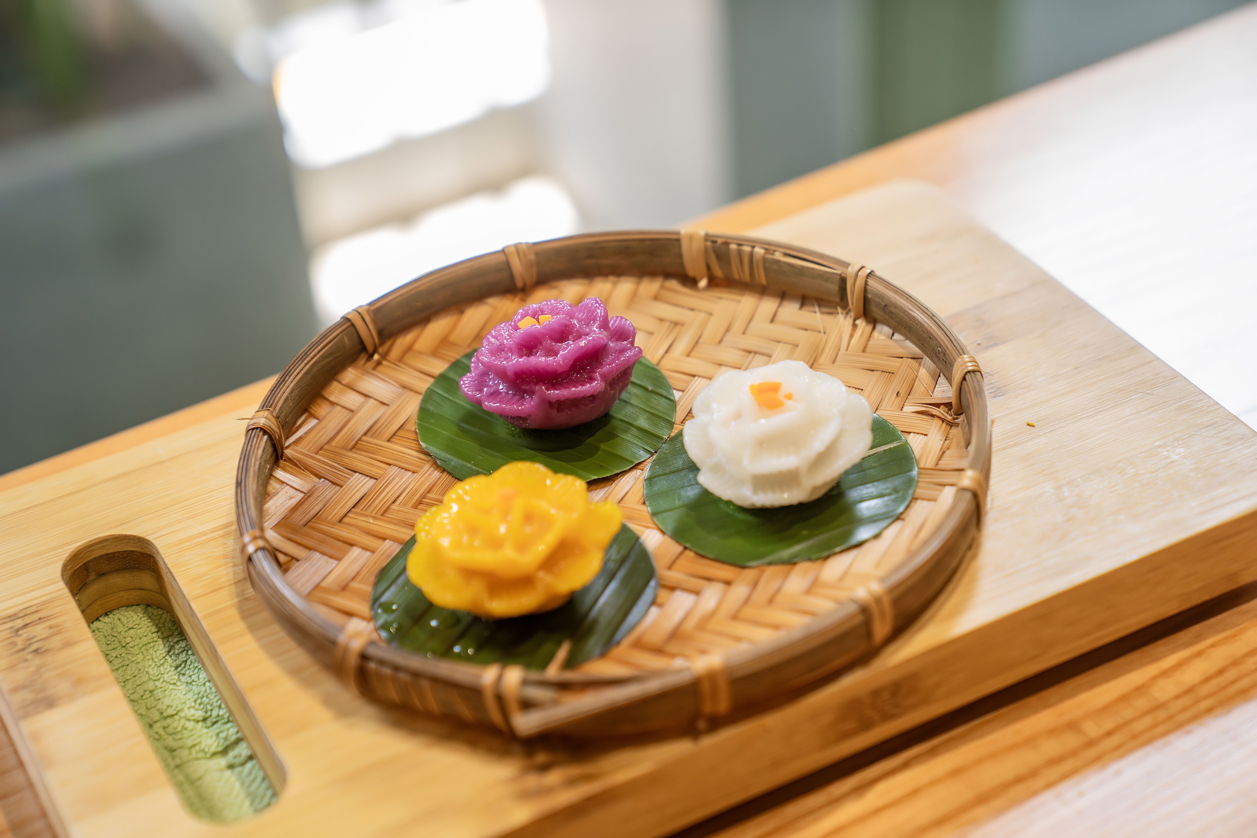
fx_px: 2444
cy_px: 419
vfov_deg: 19.5
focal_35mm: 70
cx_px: 628
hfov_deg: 28.8
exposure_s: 1/160
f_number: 3.5
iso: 500
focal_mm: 70
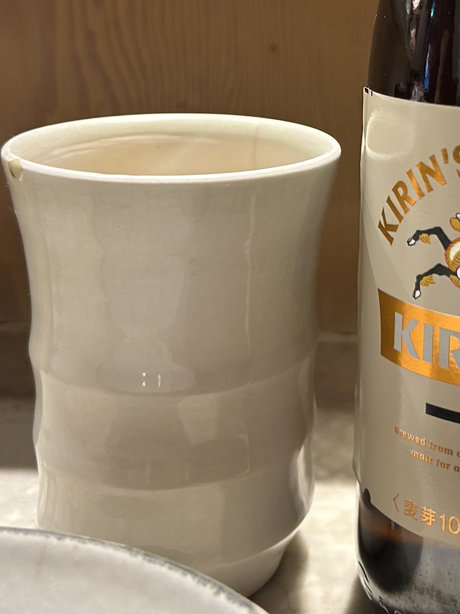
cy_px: 111
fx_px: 904
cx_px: 385
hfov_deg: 27.8
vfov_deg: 36.1
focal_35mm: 51
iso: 160
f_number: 1.5
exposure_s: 1/50
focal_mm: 5.7
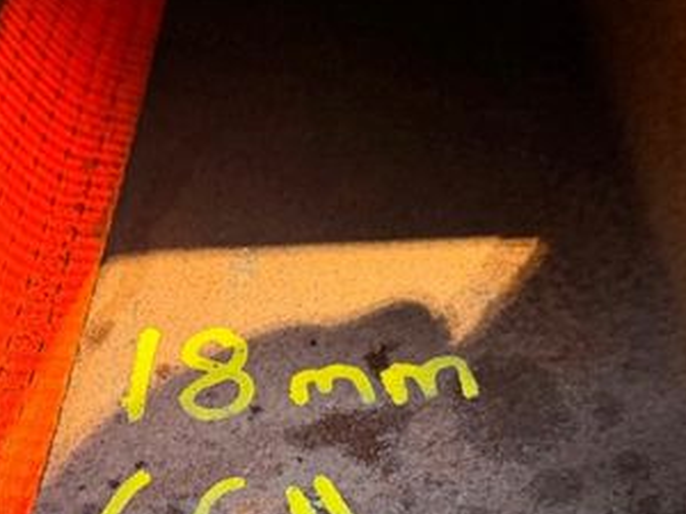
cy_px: 354
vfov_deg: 30.0
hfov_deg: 39.6
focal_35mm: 48
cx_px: 311
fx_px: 951
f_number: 1.78
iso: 800
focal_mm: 6.76
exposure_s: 1/33
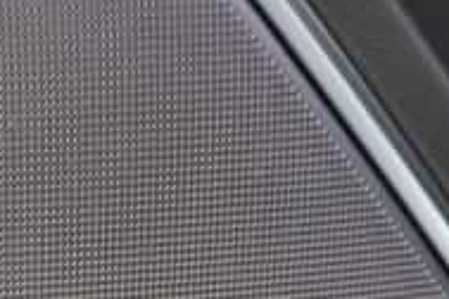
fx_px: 1621
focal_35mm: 130
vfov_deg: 10.5
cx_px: -128
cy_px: 221
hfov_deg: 15.1
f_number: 4
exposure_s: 1/60
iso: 160
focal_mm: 16
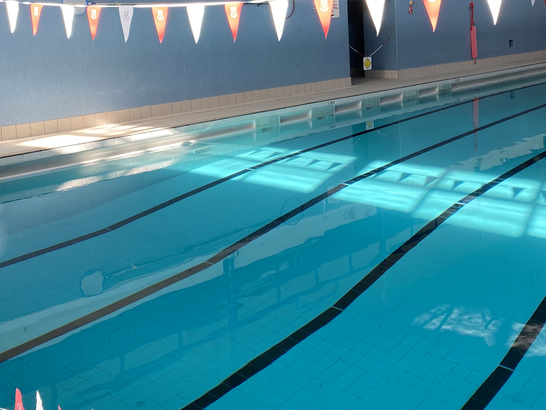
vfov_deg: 30.0
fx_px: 741
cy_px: 67
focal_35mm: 47
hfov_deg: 38.7
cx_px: 447
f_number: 1.8
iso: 32
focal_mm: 4.25
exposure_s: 1/122
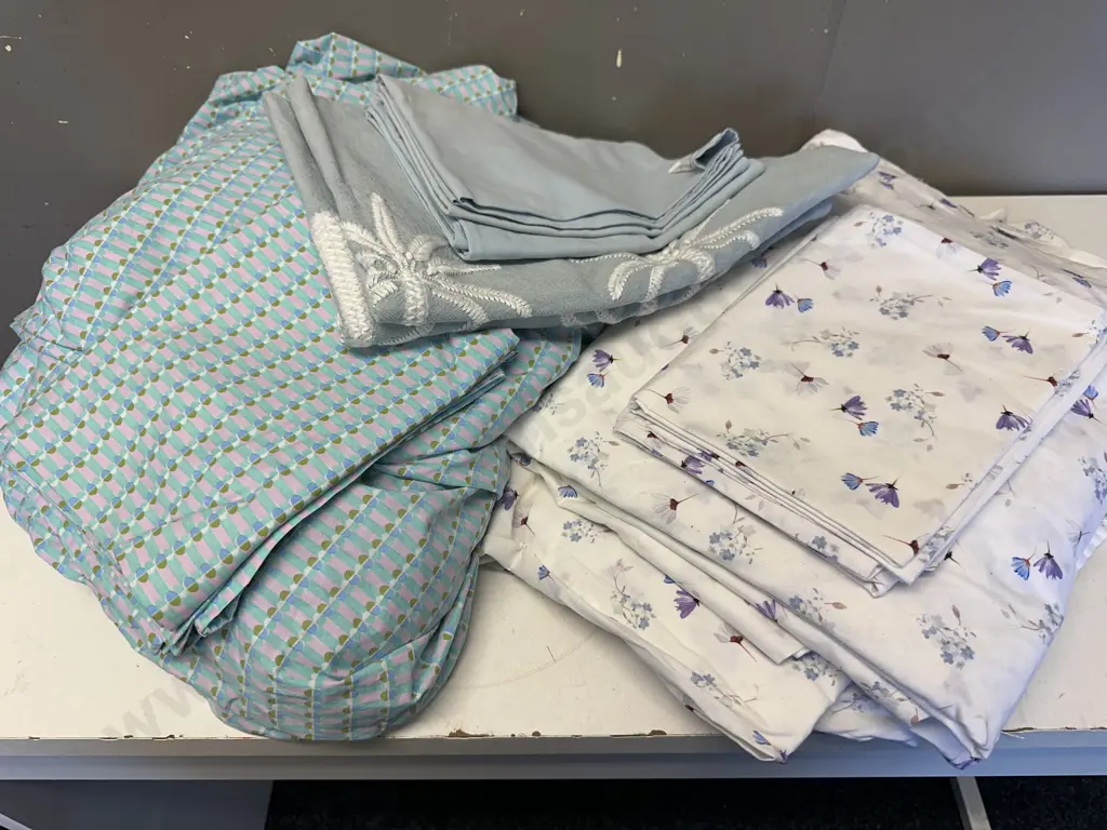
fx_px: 768
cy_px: 415
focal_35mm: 24
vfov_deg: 56.8
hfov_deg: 71.6
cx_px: 554
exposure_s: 1/100
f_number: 1.78
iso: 64
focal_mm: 6.86
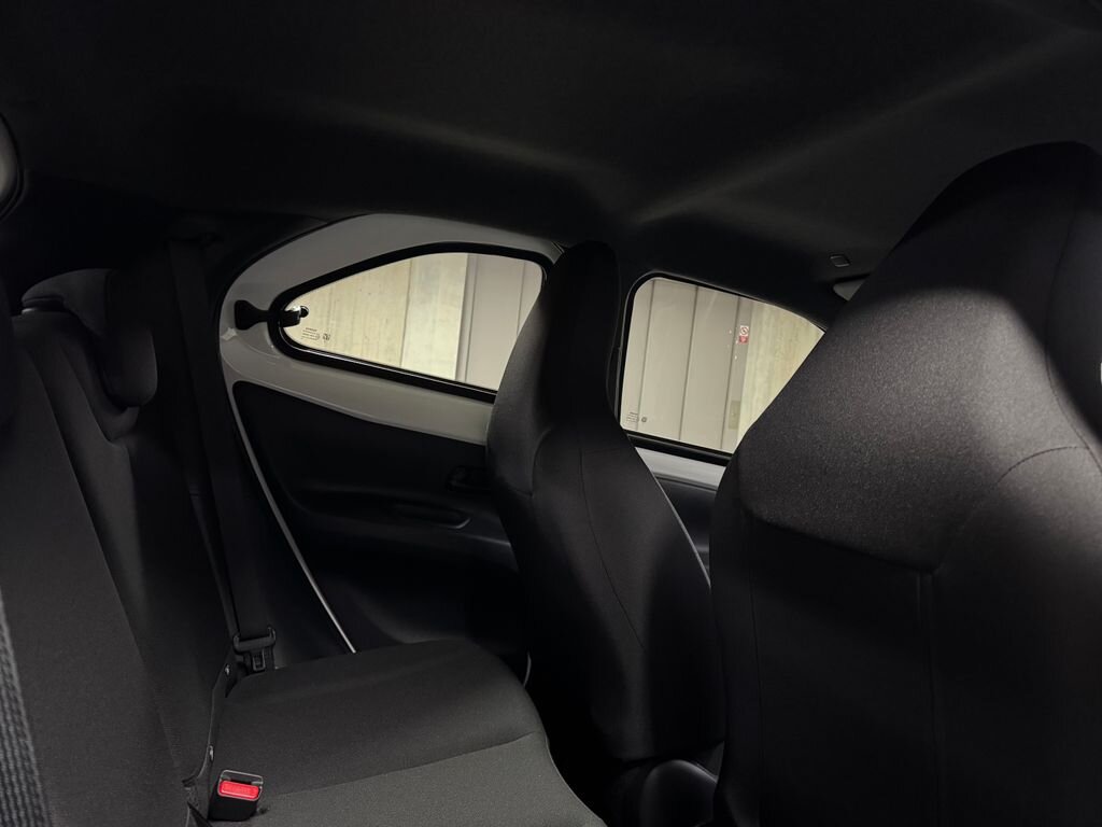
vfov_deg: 56.8
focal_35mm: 24
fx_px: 764
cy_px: 414
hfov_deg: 71.6
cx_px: 551
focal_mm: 6.76
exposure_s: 1/25
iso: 1000
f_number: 1.78
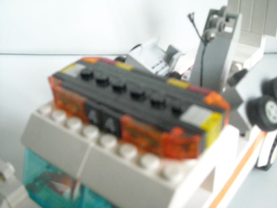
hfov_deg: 42.9
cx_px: 138
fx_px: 352
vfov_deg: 32.9
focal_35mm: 44
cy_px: 104
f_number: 3.1
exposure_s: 1/24
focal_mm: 7.1
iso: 400
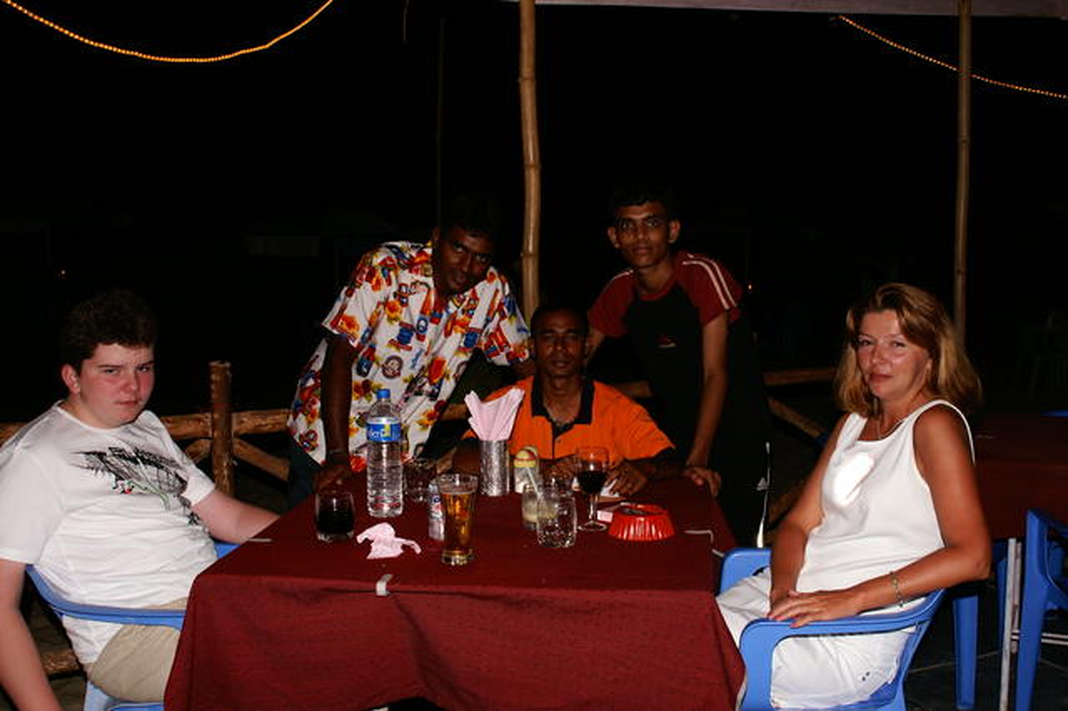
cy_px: 356
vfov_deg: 34.2
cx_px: 534
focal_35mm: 39
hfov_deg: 49.6
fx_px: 1156
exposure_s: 1/60
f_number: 8
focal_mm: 26
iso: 200
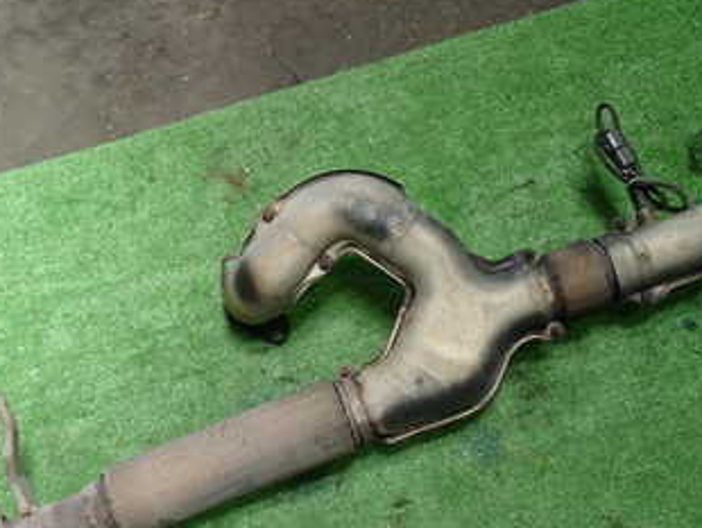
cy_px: 421
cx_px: 215
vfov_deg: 24.9
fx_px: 1177
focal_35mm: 58
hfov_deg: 32.8
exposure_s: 1/60
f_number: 2.3
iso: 160
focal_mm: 5.4
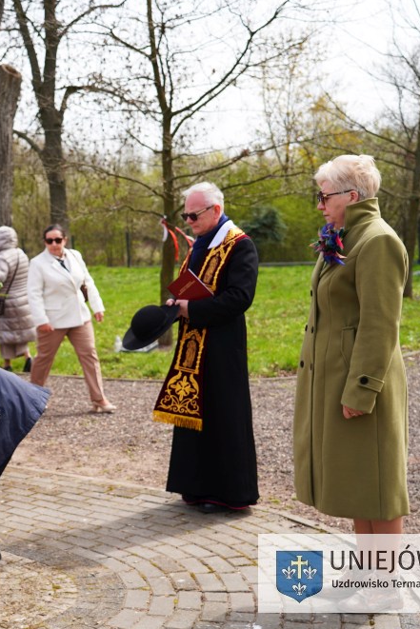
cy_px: 314
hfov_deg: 23.2
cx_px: 1
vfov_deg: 35.6
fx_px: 979
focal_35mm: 56
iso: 100
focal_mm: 37
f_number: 4.5
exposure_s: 1/500
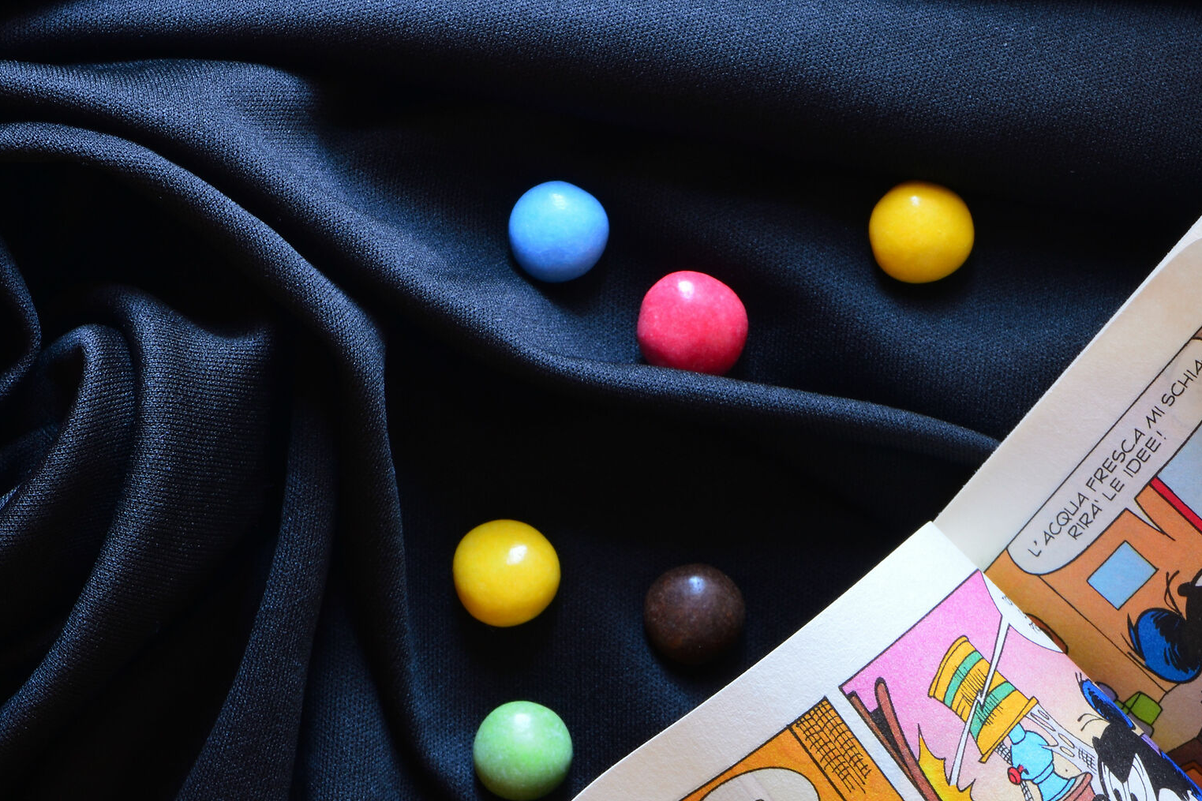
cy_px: 560
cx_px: 775
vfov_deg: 6.8
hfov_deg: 10.2
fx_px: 6703
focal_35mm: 201
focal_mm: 85
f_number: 20
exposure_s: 8
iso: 100
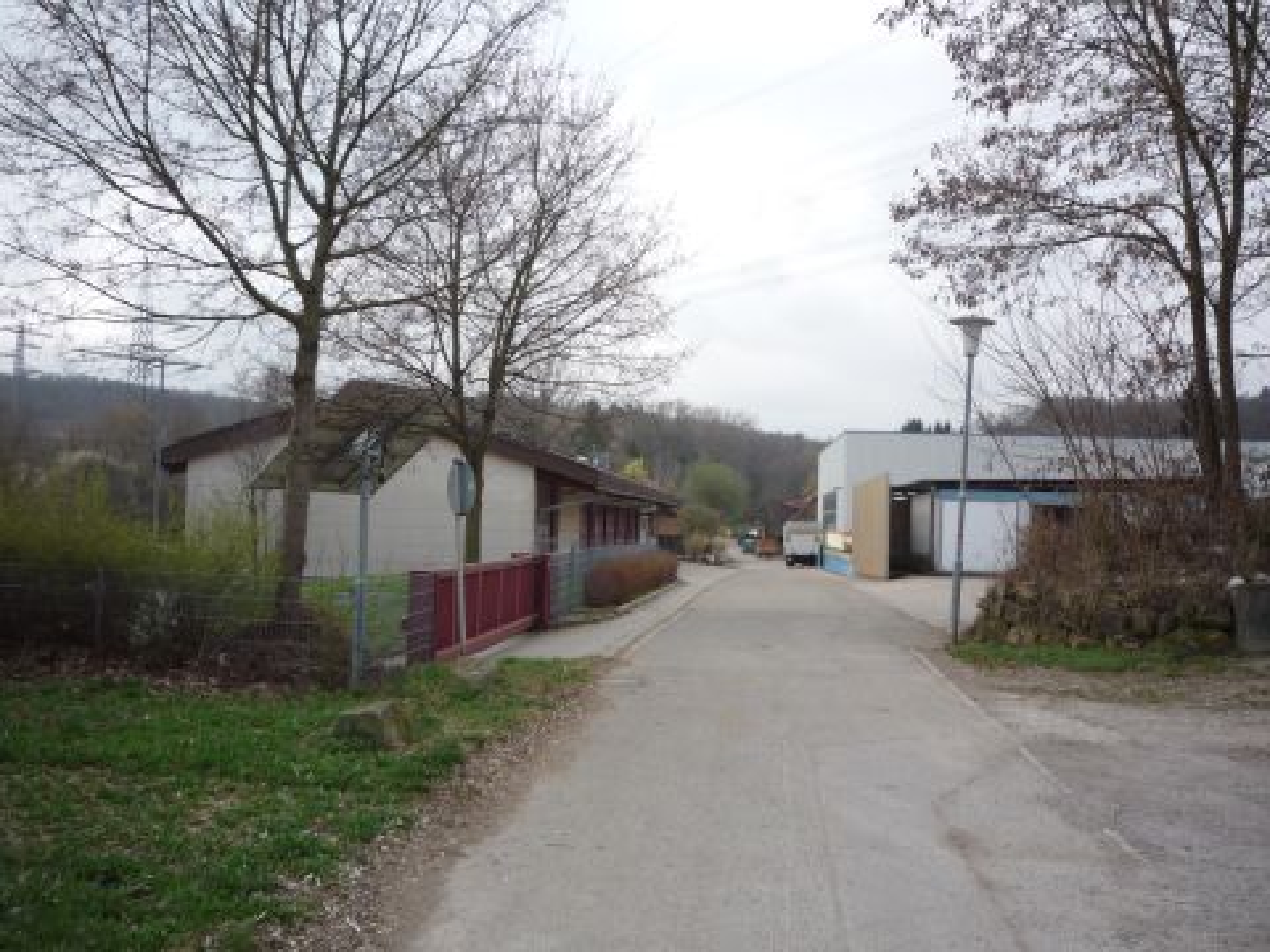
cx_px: 635
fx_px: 1174
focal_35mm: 32
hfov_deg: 56.8
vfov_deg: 44.2
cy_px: 476
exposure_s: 1/320
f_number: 4
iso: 100
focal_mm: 5.2
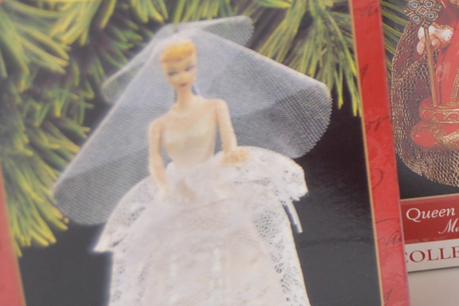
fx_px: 2829
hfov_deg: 9.0
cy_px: 114
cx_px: 749
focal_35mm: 222
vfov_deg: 6.2
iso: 200
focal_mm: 38
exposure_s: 1/200
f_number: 4.8
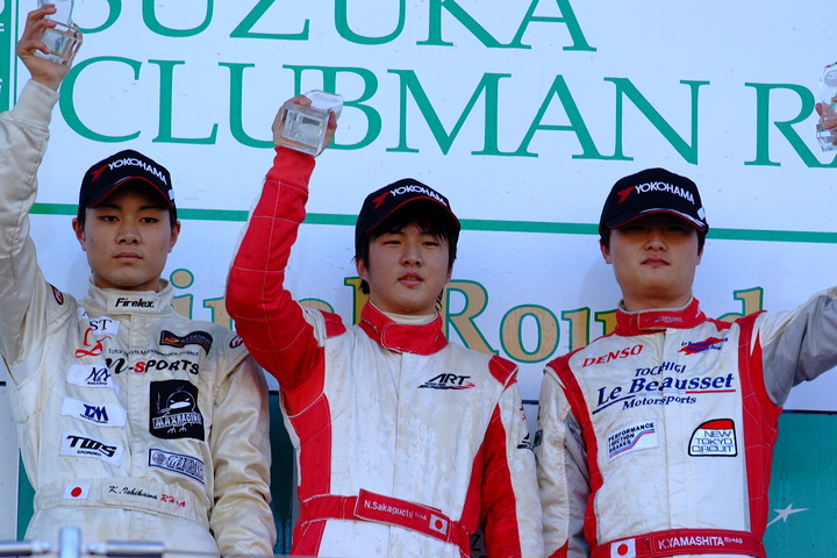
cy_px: 279
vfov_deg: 3.1
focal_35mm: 450
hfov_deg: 4.6
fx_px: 10462
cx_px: 418
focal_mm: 300
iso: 100
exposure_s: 1/114
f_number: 5.6
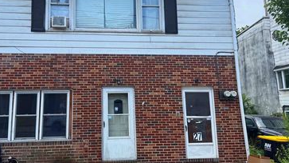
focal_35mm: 36
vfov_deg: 32.7
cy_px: 65
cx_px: 112
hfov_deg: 54.8
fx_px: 276
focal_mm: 6.76
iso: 80
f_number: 1.78
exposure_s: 1/1425
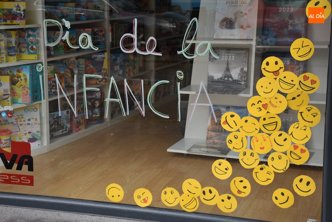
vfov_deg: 20.2
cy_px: 111
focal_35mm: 68
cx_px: 166
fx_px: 623
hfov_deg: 29.8
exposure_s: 1/100
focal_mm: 45
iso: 400
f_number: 5
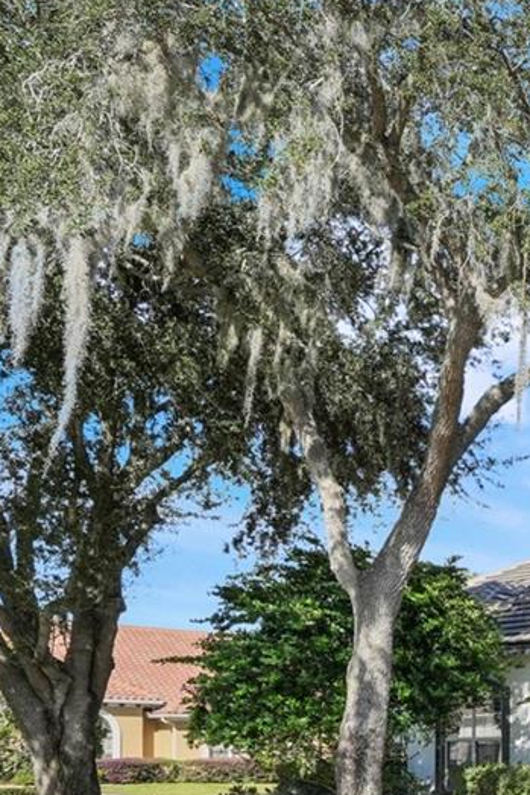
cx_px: 1008
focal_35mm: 52
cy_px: 746
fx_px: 1147
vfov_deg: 35.4
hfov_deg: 18.7
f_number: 9
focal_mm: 17
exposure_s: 1/500
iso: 250
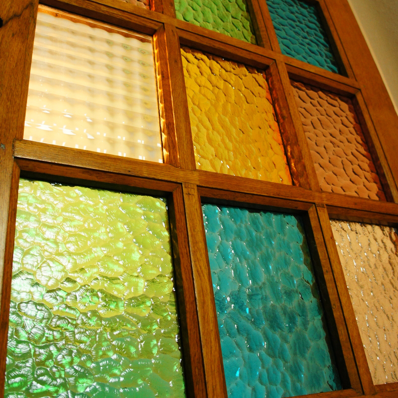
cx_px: 198
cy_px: 142
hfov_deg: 47.2
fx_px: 455
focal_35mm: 35
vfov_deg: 46.7
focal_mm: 18
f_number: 4
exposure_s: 1/60
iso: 1600
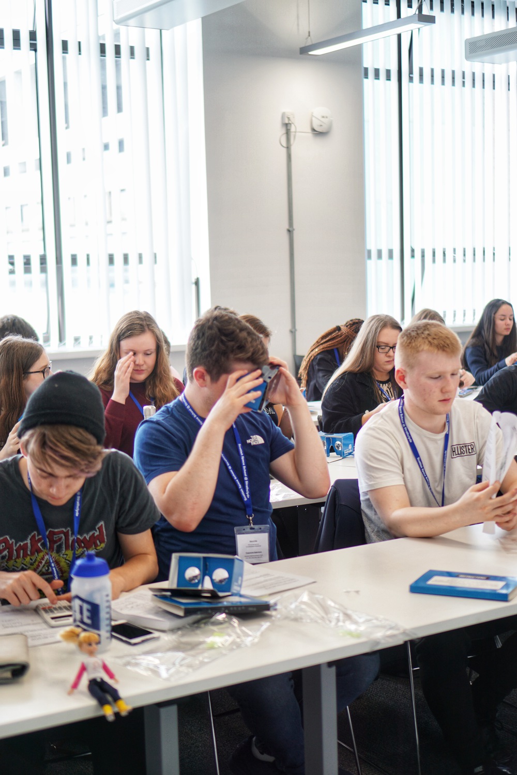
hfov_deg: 25.8
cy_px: 388
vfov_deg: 37.9
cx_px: 258
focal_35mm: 52
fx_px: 1131
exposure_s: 1/125
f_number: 1.8
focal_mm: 35
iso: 100
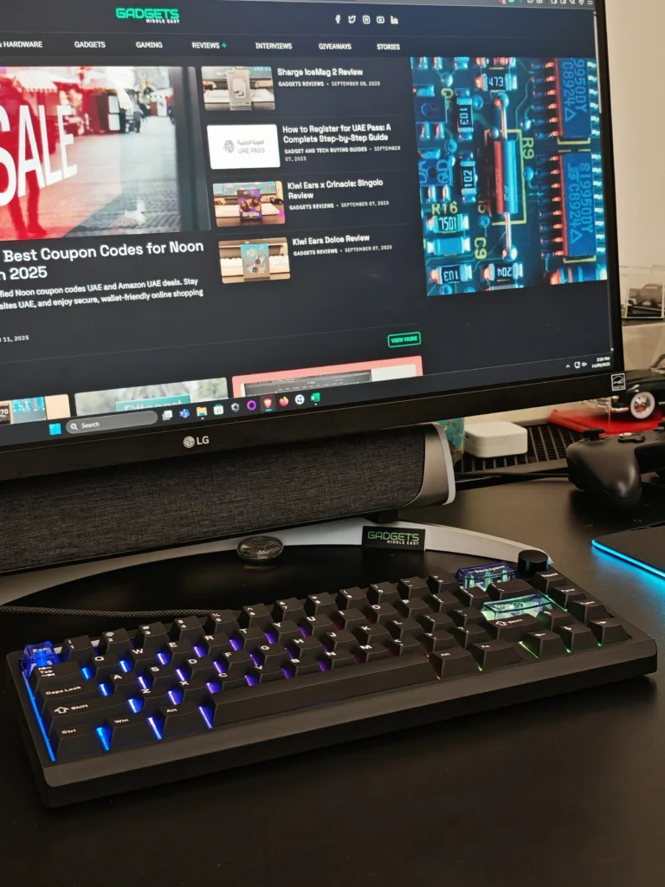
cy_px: 444
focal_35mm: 44
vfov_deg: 42.9
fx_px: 1127
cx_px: 332
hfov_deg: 32.9
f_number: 2
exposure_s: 1/50
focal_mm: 6.83
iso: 200
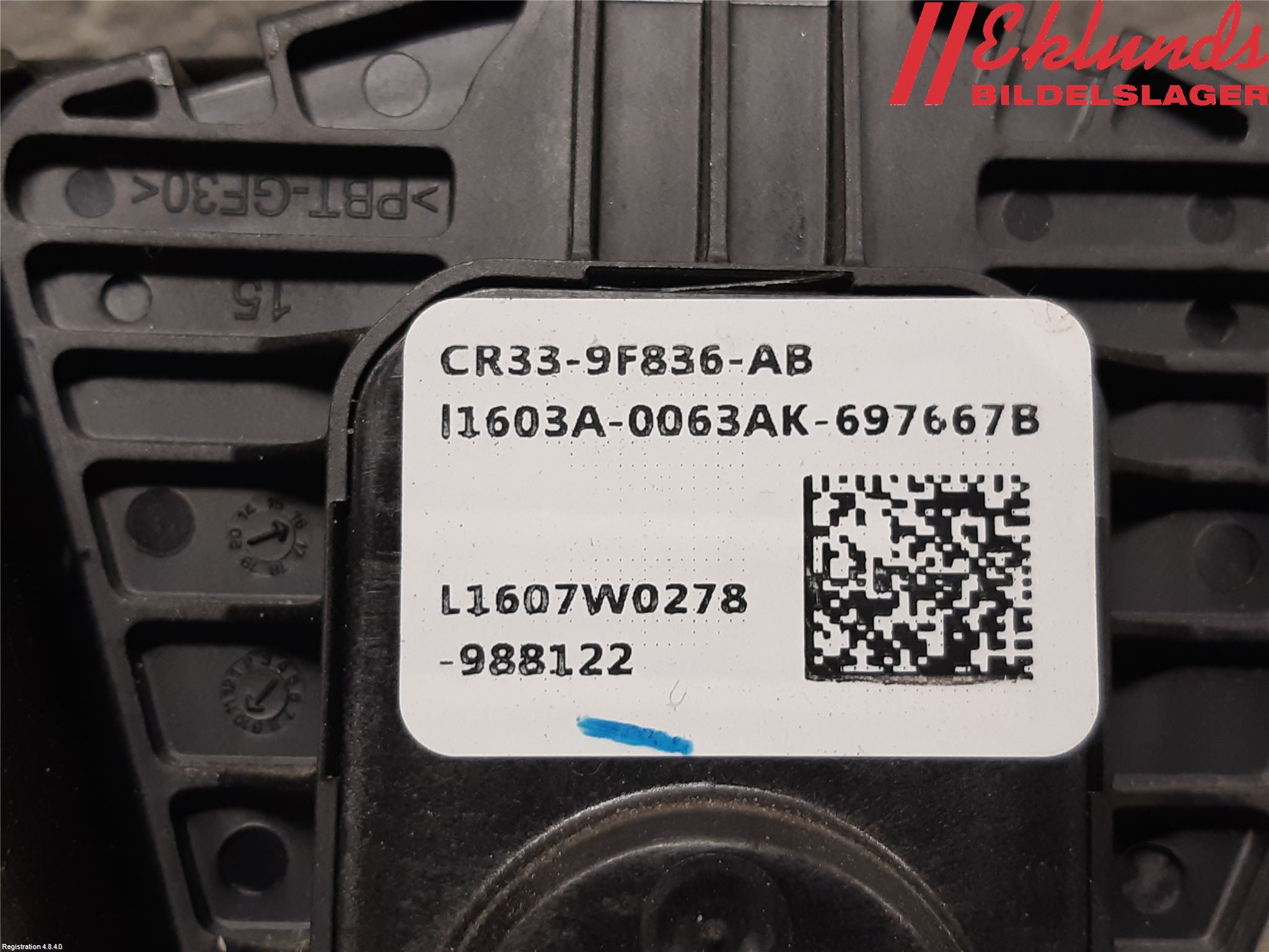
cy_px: 476
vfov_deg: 53.1
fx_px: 953
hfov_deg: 67.3
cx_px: 634
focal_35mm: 26
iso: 80
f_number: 1.7
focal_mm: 3.93
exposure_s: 1/50
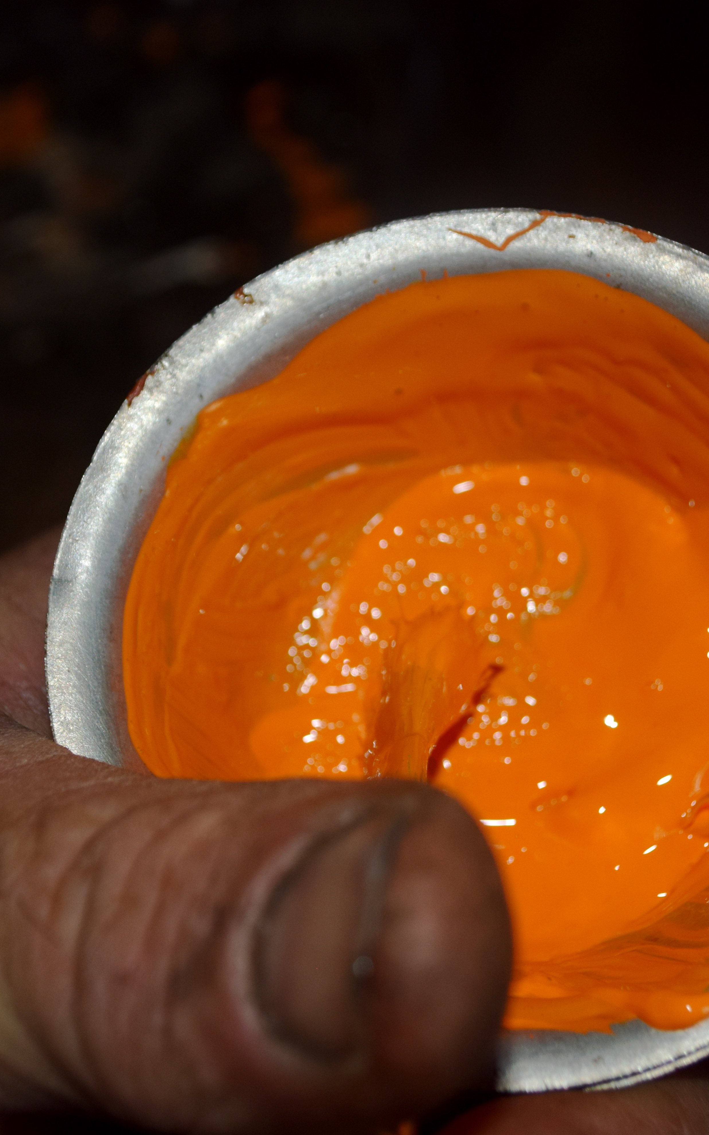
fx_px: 2443
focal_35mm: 79
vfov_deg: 26.1
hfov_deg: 16.5
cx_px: 356
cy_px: 570
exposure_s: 1/60
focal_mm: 34
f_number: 5
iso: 250
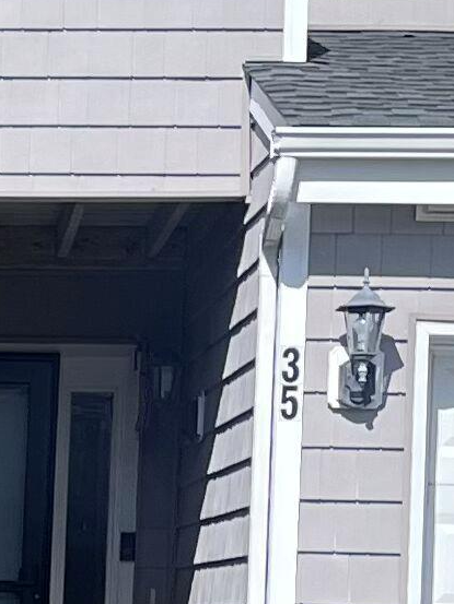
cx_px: 65
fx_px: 1224
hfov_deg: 20.7
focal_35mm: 70
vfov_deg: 26.1
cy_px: 623
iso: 50
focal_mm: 5.1
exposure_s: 1/2755
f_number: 1.6
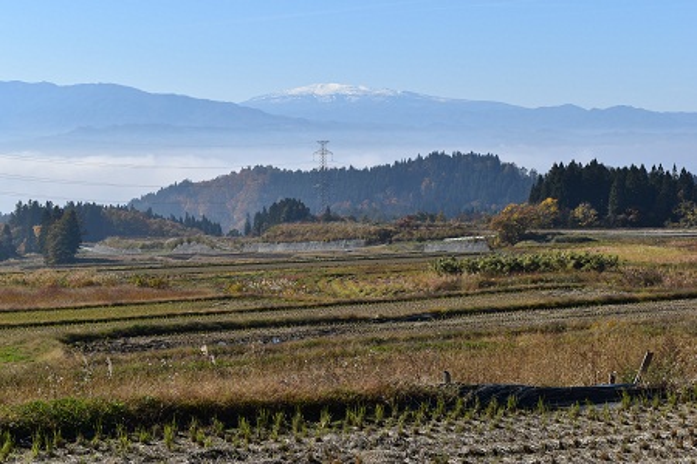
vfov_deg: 16.6
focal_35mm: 82
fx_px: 1597
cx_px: 348
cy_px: 232
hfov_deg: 24.6
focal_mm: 55
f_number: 10
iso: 200
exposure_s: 1/400
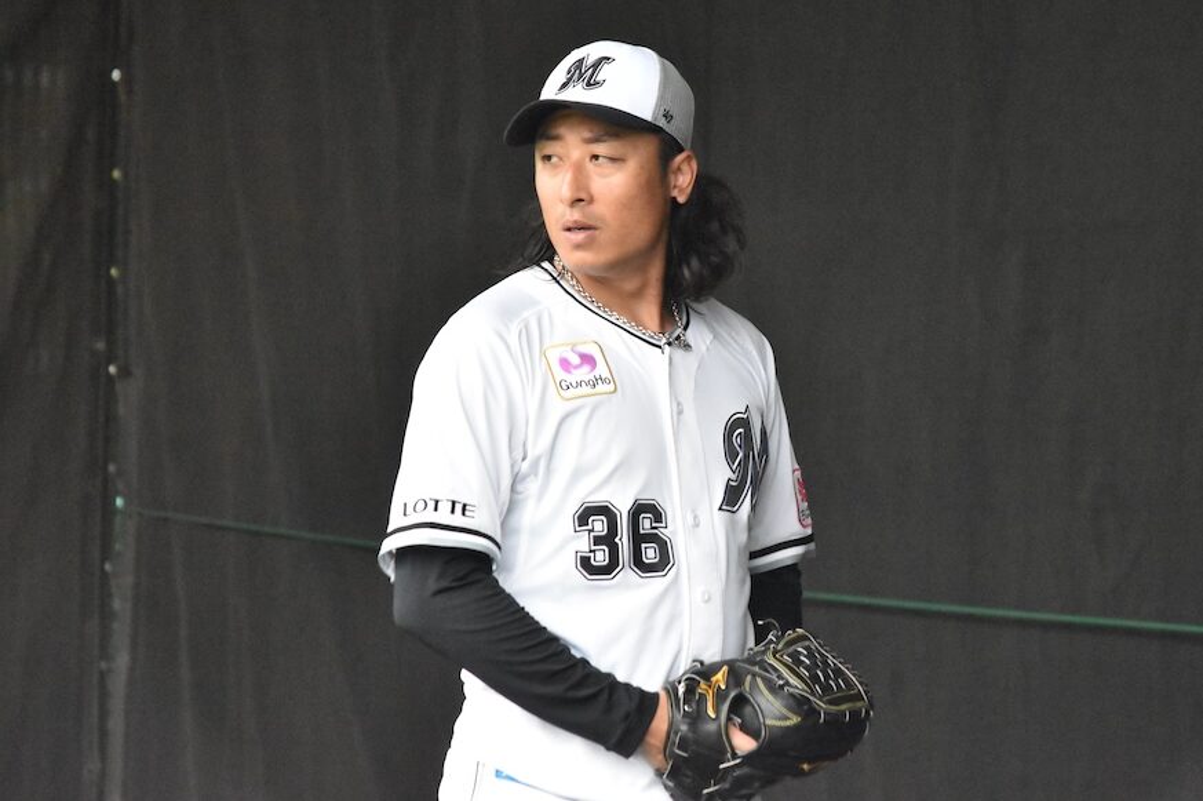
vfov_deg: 6.1
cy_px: 400
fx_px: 7514
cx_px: 602
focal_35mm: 225
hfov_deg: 9.2
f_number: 7.1
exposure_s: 1/3200
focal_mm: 150
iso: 10000
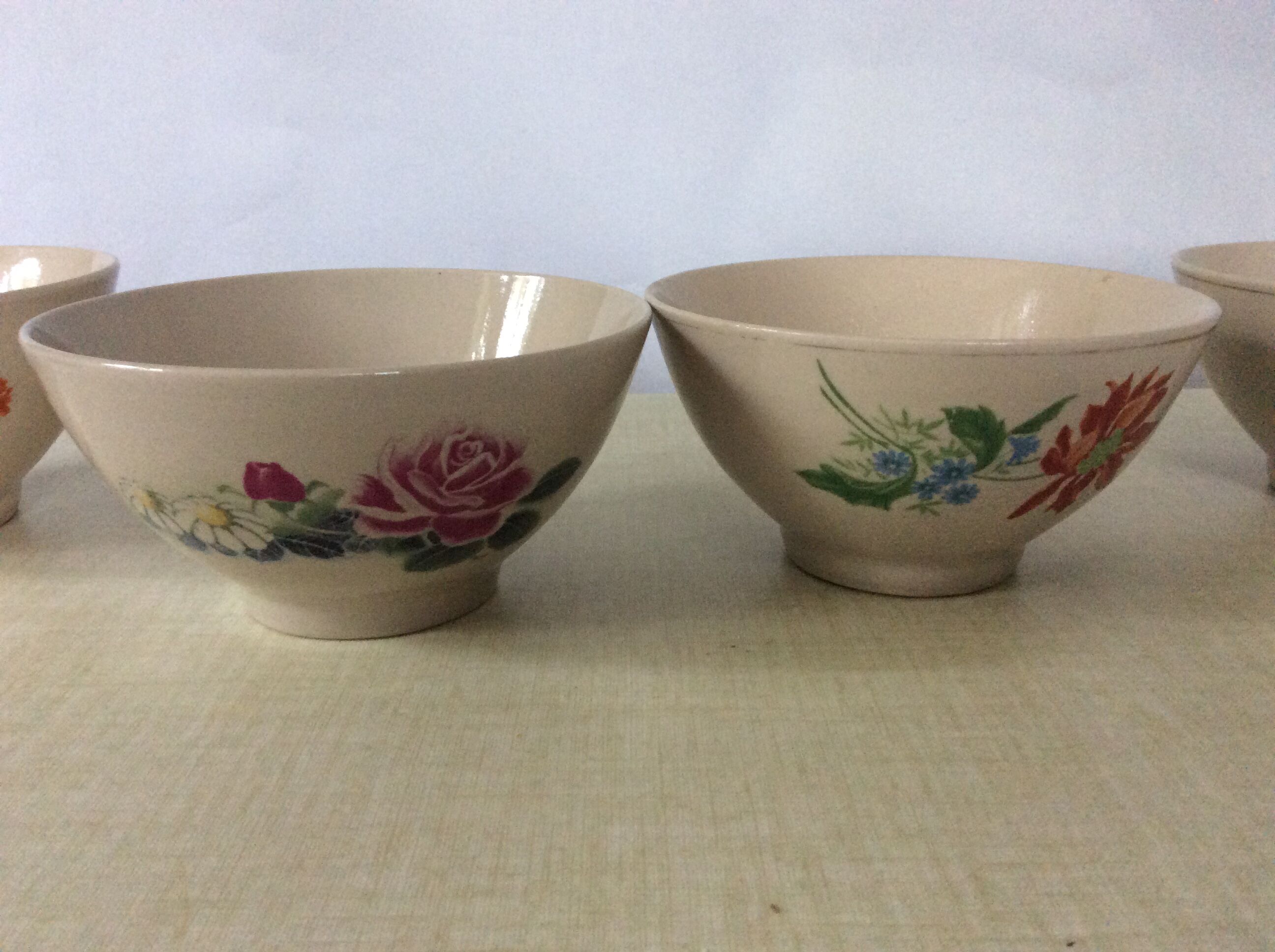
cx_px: 638
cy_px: 476
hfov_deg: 56.9
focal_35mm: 32
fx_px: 1177
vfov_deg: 44.1
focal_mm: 3.3
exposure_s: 1/25
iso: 200
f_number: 2.4
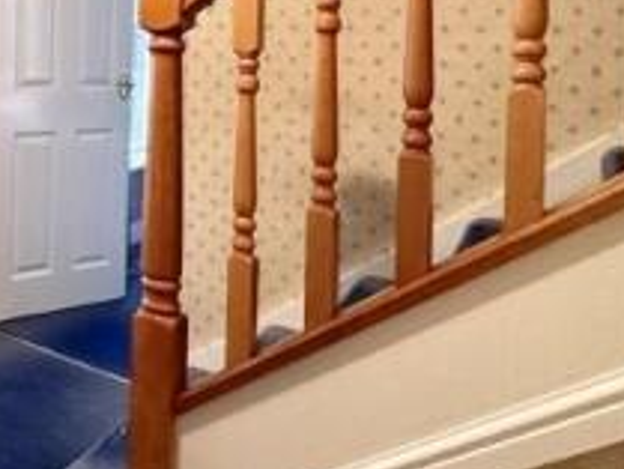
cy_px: 40
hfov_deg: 37.1
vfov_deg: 34.6
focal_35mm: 39
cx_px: -116
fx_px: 703
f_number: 2.2
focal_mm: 2.22
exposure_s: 1/50
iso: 320
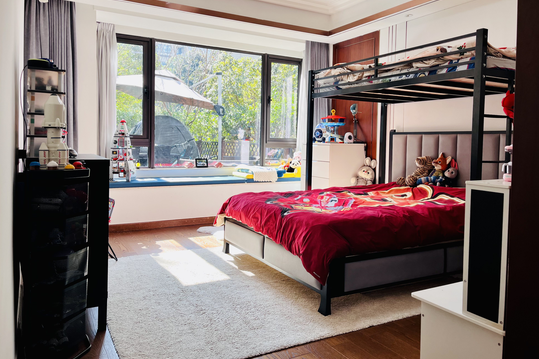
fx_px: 419
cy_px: 152
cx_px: 271
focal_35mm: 28
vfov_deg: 46.3
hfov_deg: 65.5
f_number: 1.6
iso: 40
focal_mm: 5.1
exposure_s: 1/122
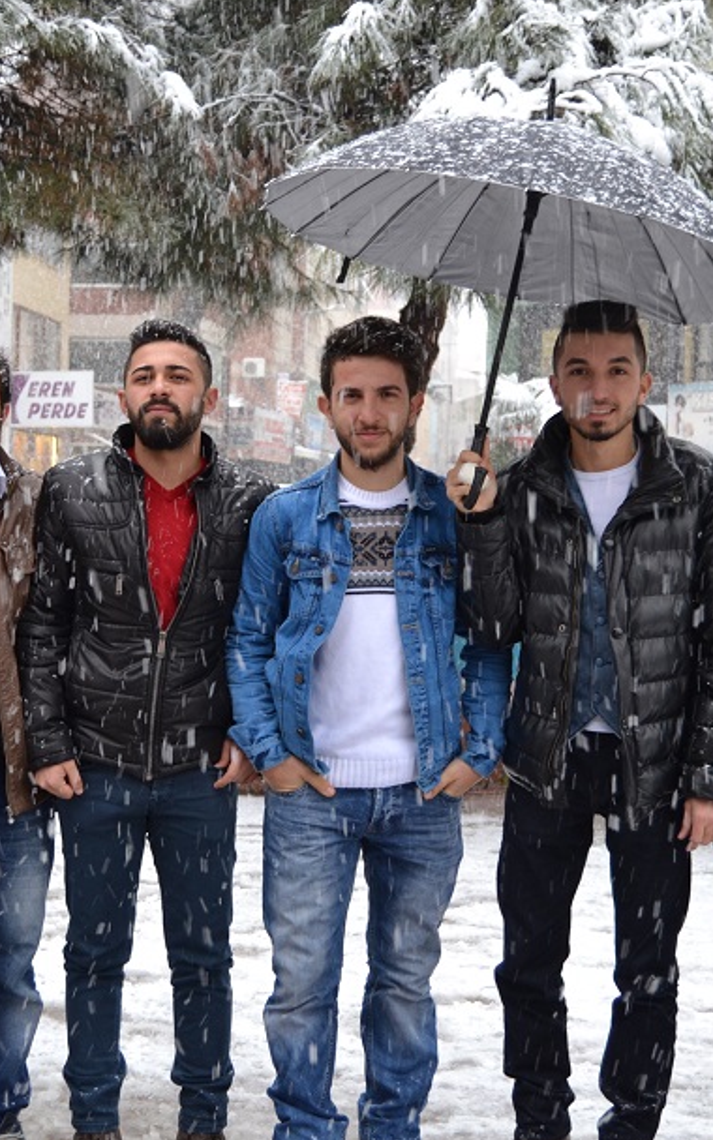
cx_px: 229
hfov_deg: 25.2
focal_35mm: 51
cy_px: 571
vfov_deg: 39.6
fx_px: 1586
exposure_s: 1/60
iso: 400
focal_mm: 22
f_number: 3.5
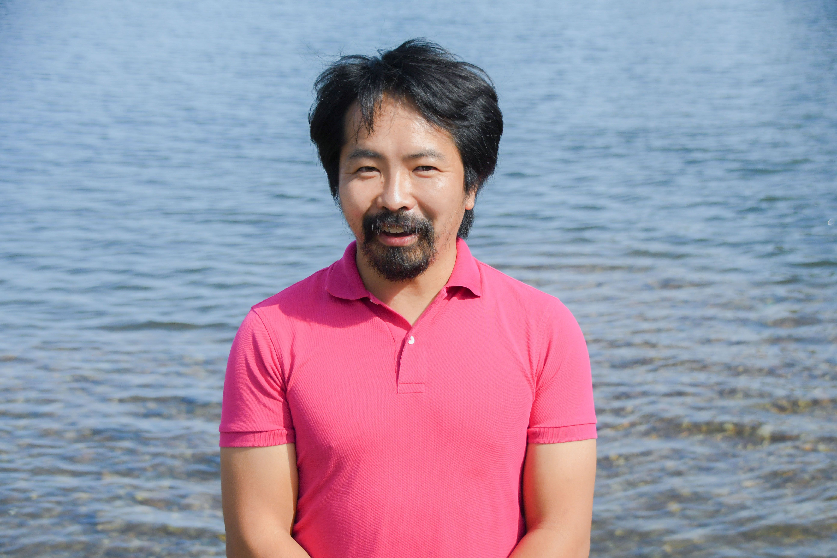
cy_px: 279
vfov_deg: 17.5
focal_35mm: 78
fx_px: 1813
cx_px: 418
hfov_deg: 26.0
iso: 1100
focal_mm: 52
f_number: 4.8
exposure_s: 1/8000
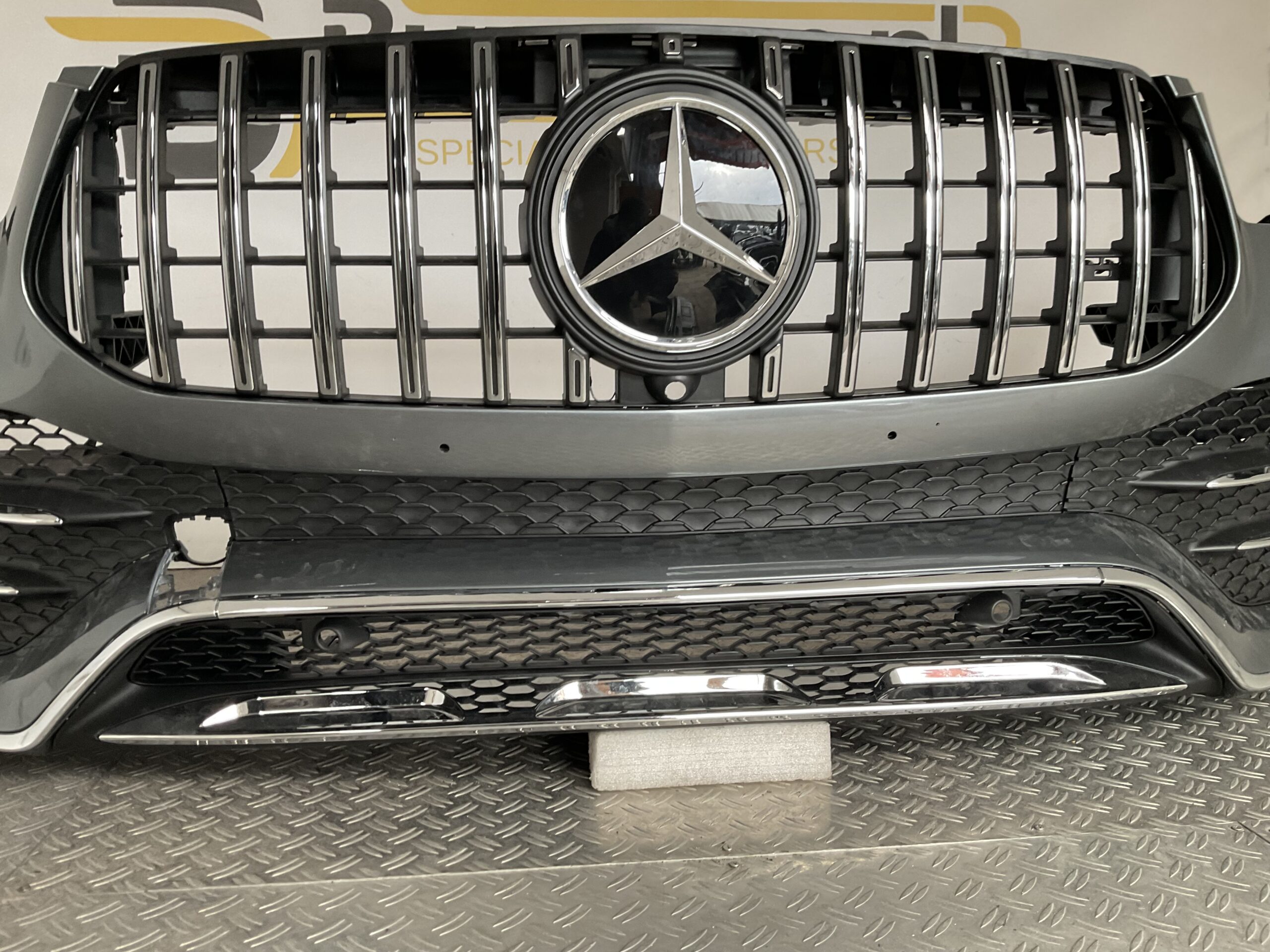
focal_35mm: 29
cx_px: 635
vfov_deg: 48.2
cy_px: 476
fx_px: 1064
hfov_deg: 61.7
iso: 80
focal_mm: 3
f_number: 1.8
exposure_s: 1/50
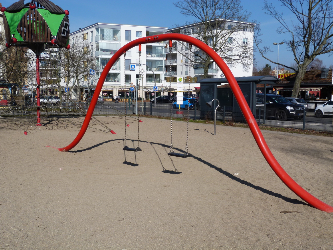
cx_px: 166
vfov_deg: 37.7
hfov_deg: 49.0
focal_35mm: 38
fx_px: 366
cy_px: 125
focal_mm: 6.8
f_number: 5.6
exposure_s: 1/400
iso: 80
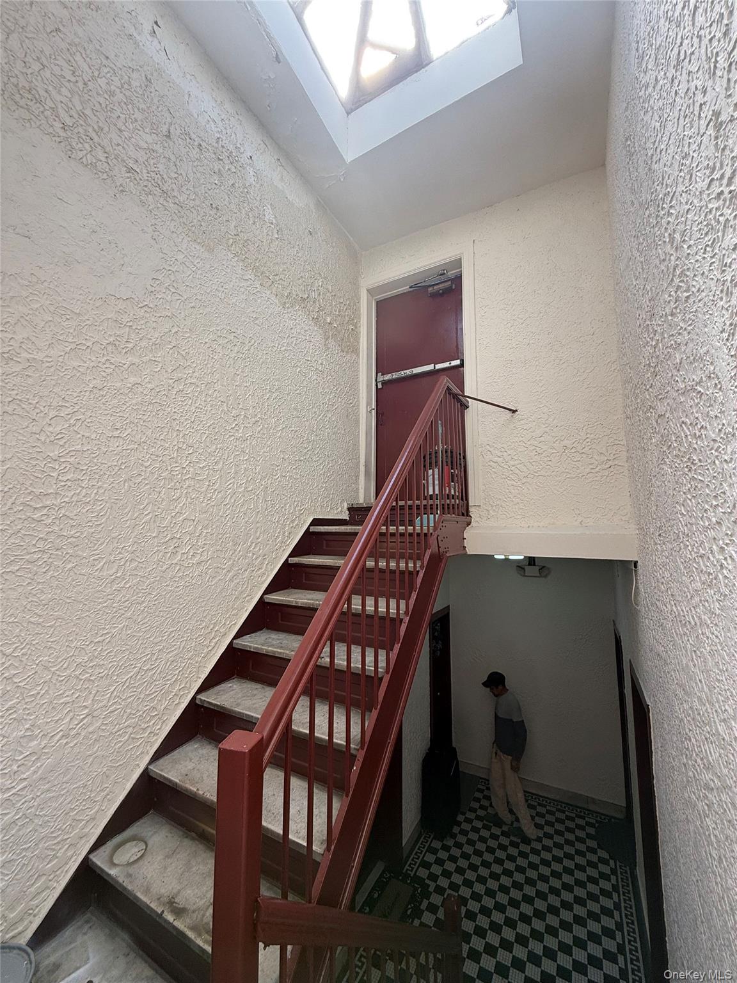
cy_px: 492
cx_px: 368
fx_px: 397
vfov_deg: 102.1
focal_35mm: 14
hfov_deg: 85.7
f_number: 2.2
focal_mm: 2.22
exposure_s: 1/122
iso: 50
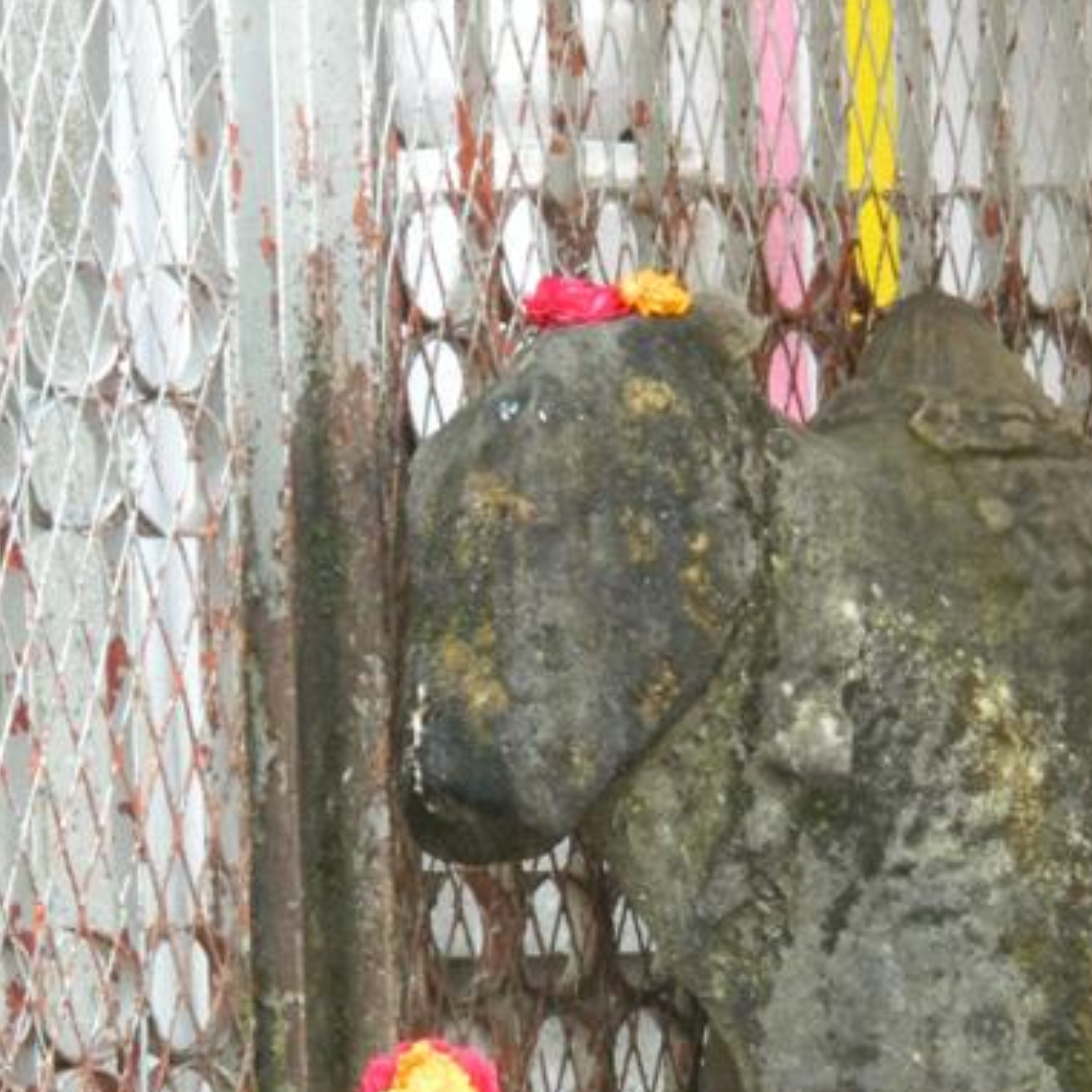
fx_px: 11742
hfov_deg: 5.3
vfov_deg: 5.3
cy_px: 1135
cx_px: 710
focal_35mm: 329
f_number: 5.1
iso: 400
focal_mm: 31.8
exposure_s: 1/160
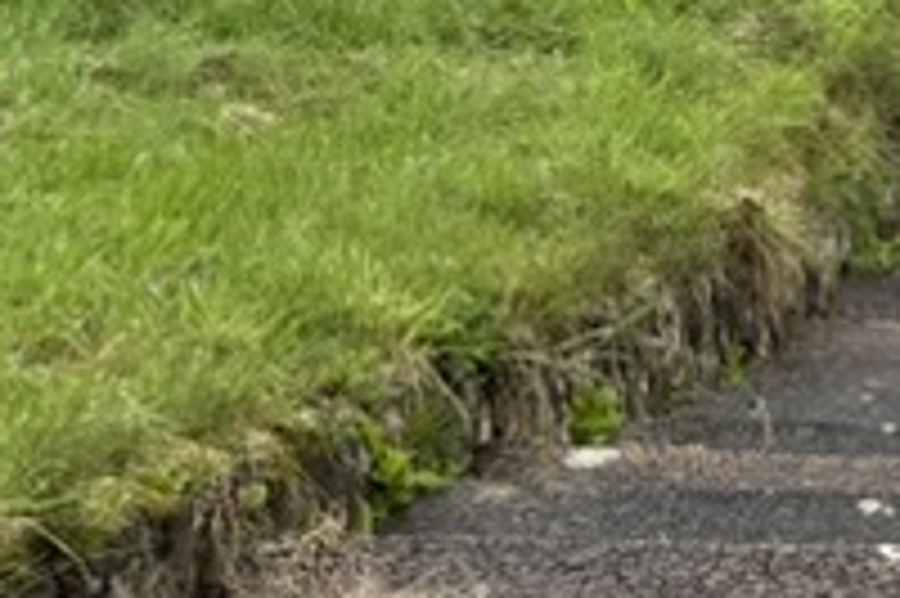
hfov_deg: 14.6
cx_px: 1454
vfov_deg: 10.0
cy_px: -549
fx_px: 3197
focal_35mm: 128
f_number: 1.78
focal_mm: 6.76
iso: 80
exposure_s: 1/1689
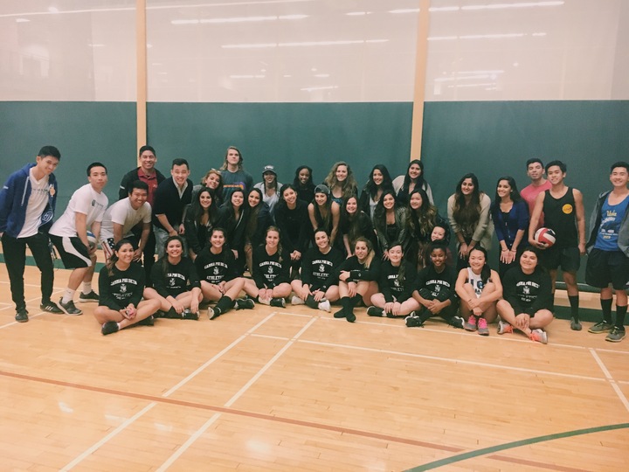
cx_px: 314
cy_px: 236
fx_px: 527
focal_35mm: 29
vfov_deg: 48.2
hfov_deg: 61.7
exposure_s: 1/30
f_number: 2.2
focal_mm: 4.15
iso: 200
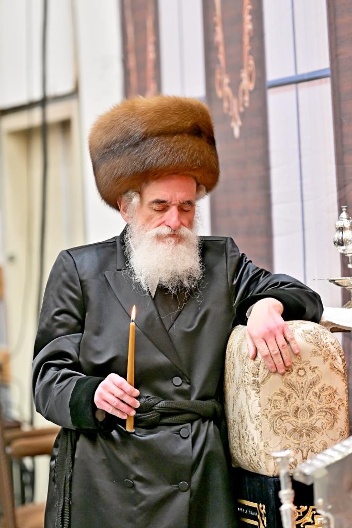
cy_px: 264
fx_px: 3742
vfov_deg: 8.1
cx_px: 176
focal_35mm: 255
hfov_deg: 5.4
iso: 400
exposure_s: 1/200
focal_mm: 170
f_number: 2.8
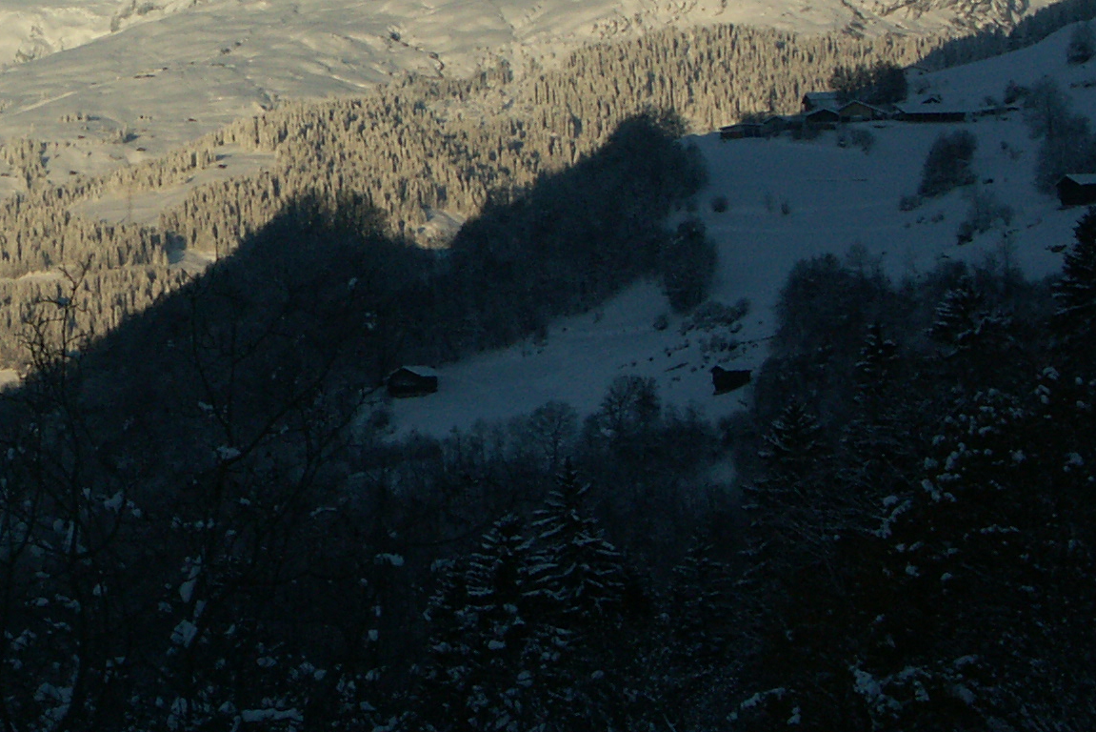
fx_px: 4507
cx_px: -45
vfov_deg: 9.3
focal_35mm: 148
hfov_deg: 13.6
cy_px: 258
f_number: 8
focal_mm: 16.36
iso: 100
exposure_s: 1/640
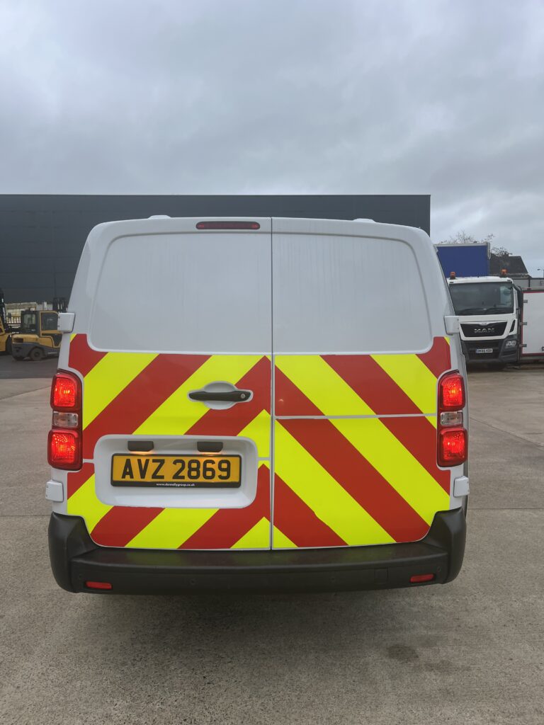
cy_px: 362
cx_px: 272
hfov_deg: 53.1
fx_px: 545
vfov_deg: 67.3
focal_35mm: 26
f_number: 1.6
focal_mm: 5.1
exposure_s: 1/122
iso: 40
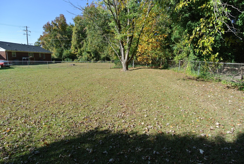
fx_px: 122
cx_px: 122
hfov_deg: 89.9
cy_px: 82
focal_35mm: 18
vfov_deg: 67.5
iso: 100
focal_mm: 6.7
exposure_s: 1/400
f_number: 5
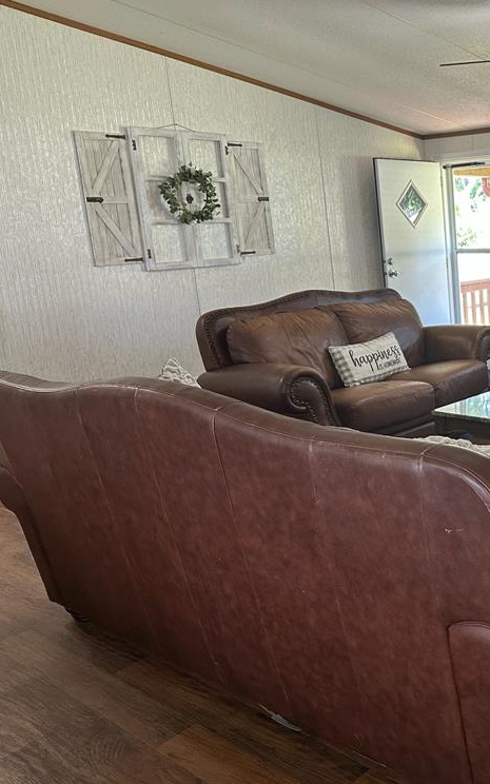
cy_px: 390
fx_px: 748
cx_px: 529
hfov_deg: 32.3
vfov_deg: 55.3
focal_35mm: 35
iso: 200
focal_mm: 6.86
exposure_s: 1/60
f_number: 1.78
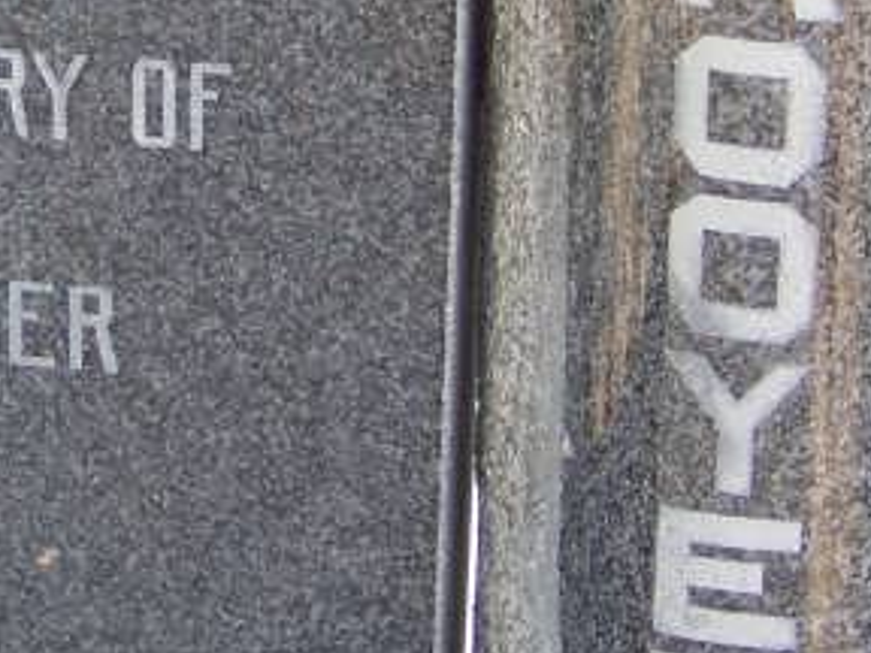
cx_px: 239
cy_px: -51
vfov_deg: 9.8
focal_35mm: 150
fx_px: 3774
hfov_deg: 13.1
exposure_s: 1/100
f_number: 2.8
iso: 64
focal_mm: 5.85
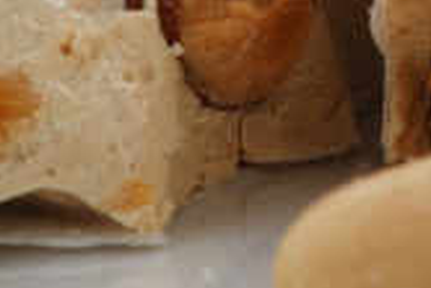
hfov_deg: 2.7
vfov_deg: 1.8
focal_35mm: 760
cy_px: -387
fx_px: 9112
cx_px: 787
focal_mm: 105
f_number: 29
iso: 100
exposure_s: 1/80
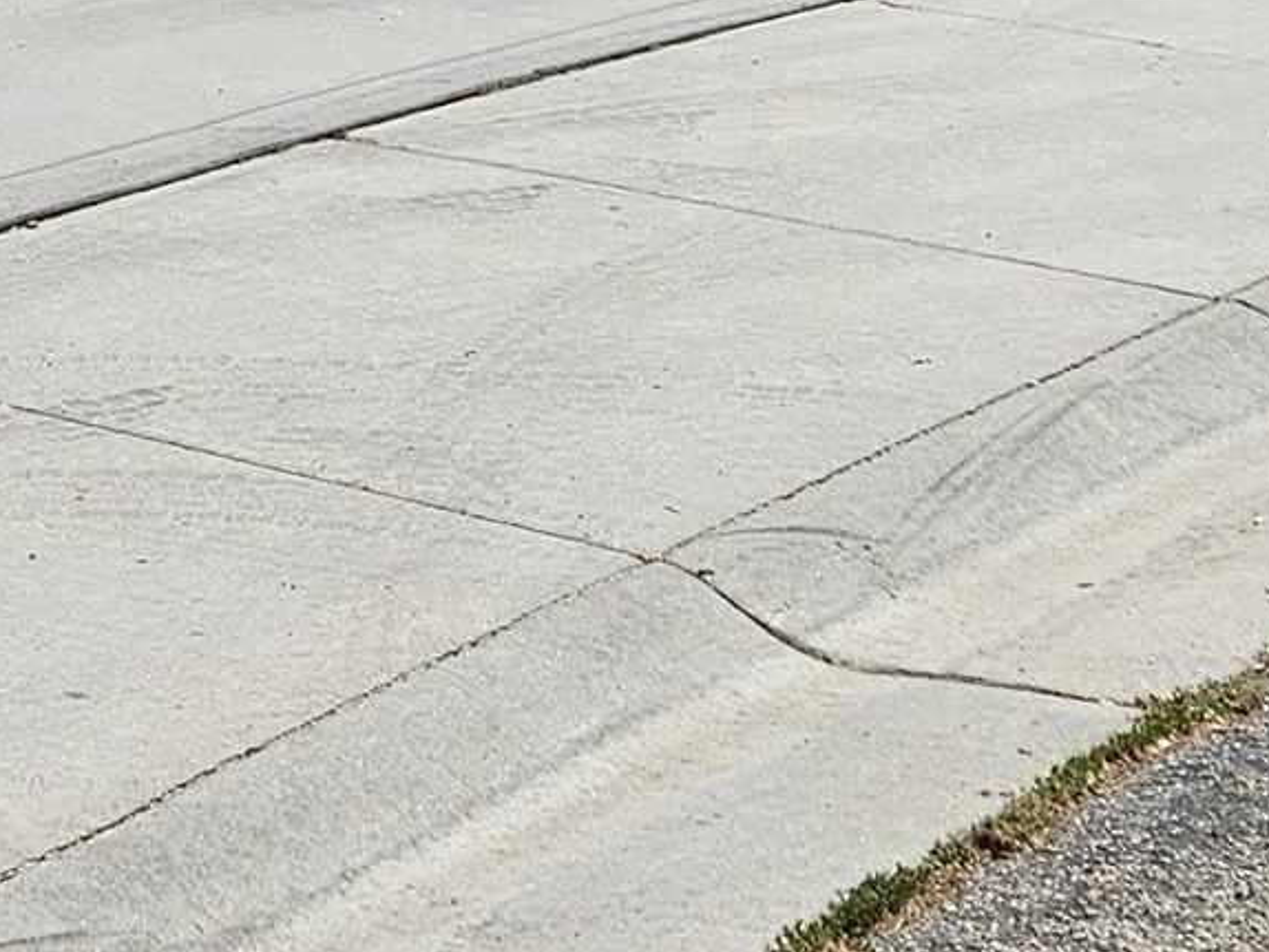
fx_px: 4511
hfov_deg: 15.5
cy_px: -1007
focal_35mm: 123
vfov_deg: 10.9
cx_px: -221
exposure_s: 1/3134
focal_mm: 5.4
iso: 25
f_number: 1.8
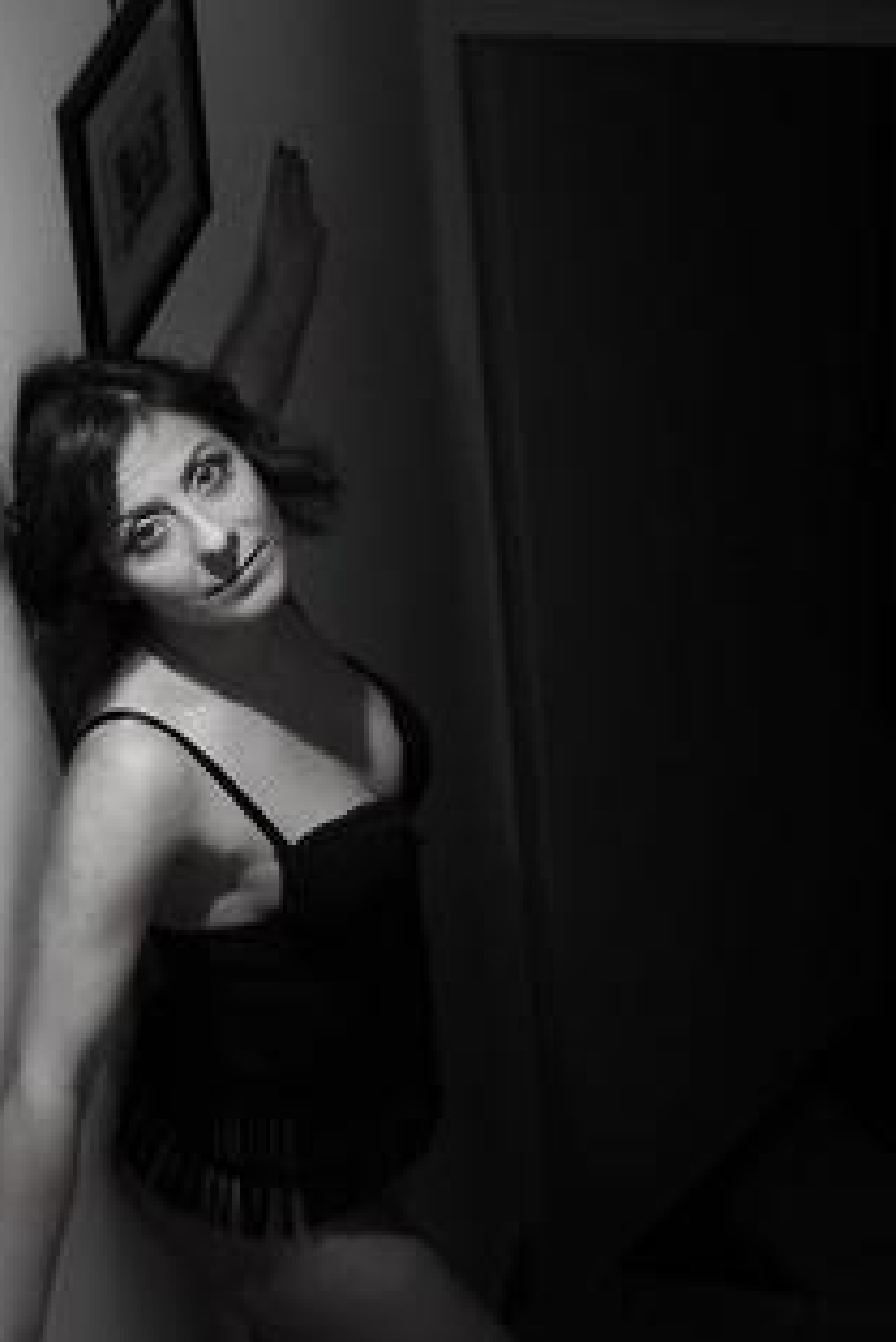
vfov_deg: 22.1
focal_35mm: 92
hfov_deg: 14.8
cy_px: 587
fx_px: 3431
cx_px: 176
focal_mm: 32
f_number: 4.5
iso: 3200
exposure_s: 1/60
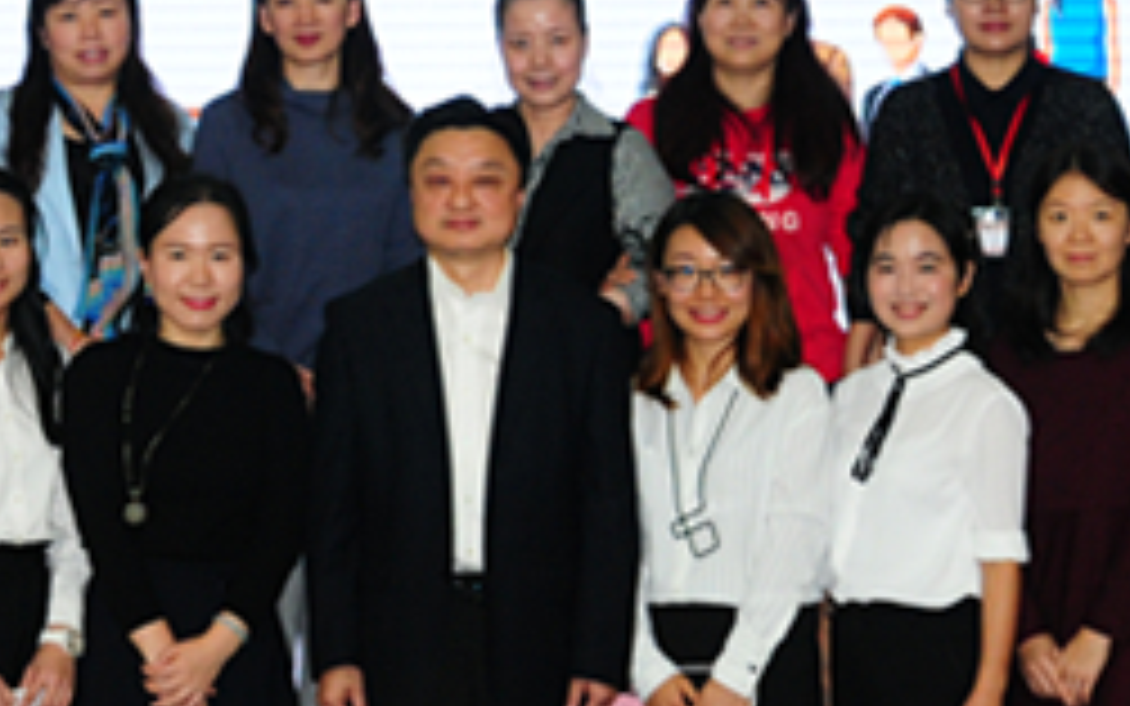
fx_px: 3512
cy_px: 70
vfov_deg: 11.4
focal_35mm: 114
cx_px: 378
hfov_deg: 18.2
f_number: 4
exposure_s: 1/100
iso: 640
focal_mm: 24
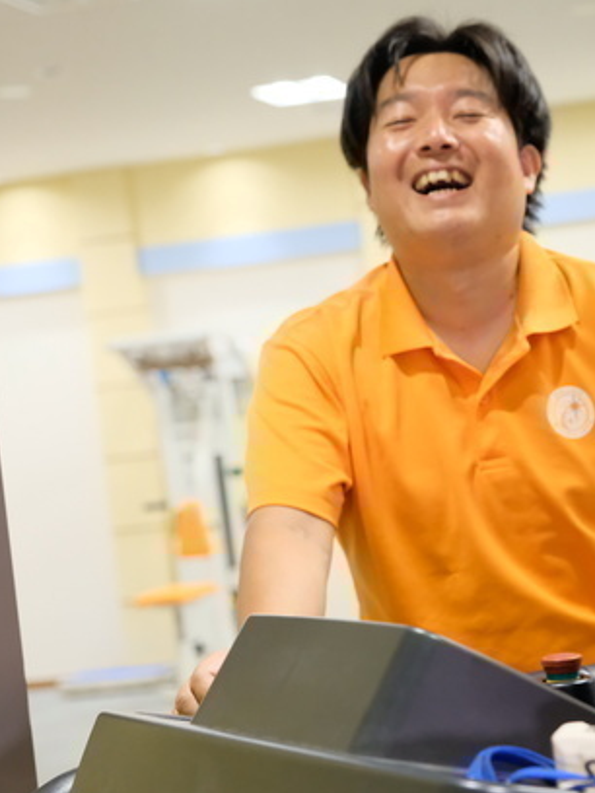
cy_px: 394
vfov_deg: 23.6
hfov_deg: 17.4
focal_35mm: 83
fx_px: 1902
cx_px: 599
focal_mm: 36.5
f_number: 2.8
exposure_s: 1/250
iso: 3200
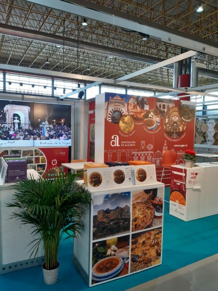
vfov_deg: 67.3
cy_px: 146
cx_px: 109
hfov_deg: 53.1
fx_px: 218
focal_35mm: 26
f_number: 1.7
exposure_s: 1/50
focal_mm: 3.92
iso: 80
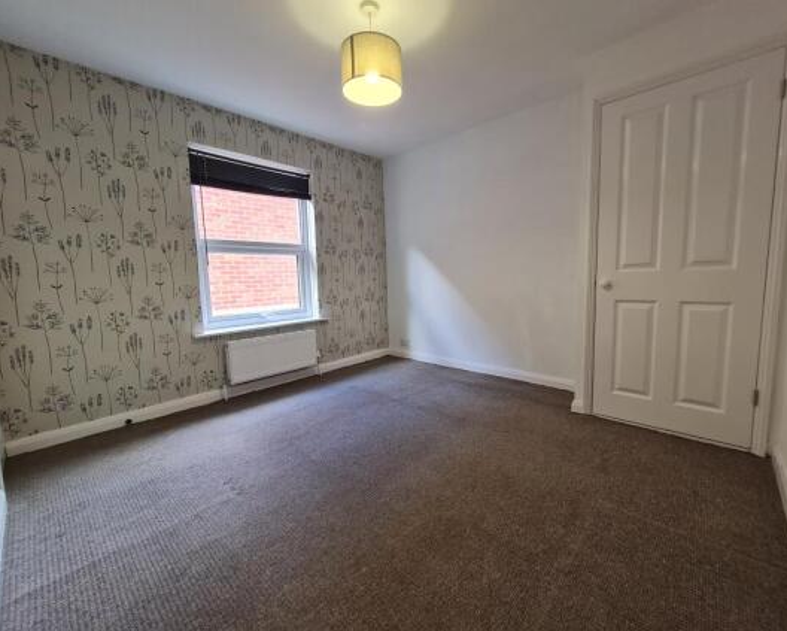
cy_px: 314
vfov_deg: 88.0
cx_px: 406
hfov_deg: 100.6
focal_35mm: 14
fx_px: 326
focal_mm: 1.74
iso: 80
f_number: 2.2
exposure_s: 1/50
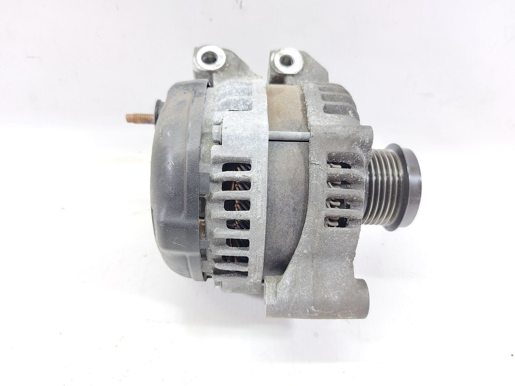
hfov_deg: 71.6
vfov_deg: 56.8
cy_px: 193
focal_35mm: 24
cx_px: 258
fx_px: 357
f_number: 1.8
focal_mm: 5.23
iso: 250
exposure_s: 1/25
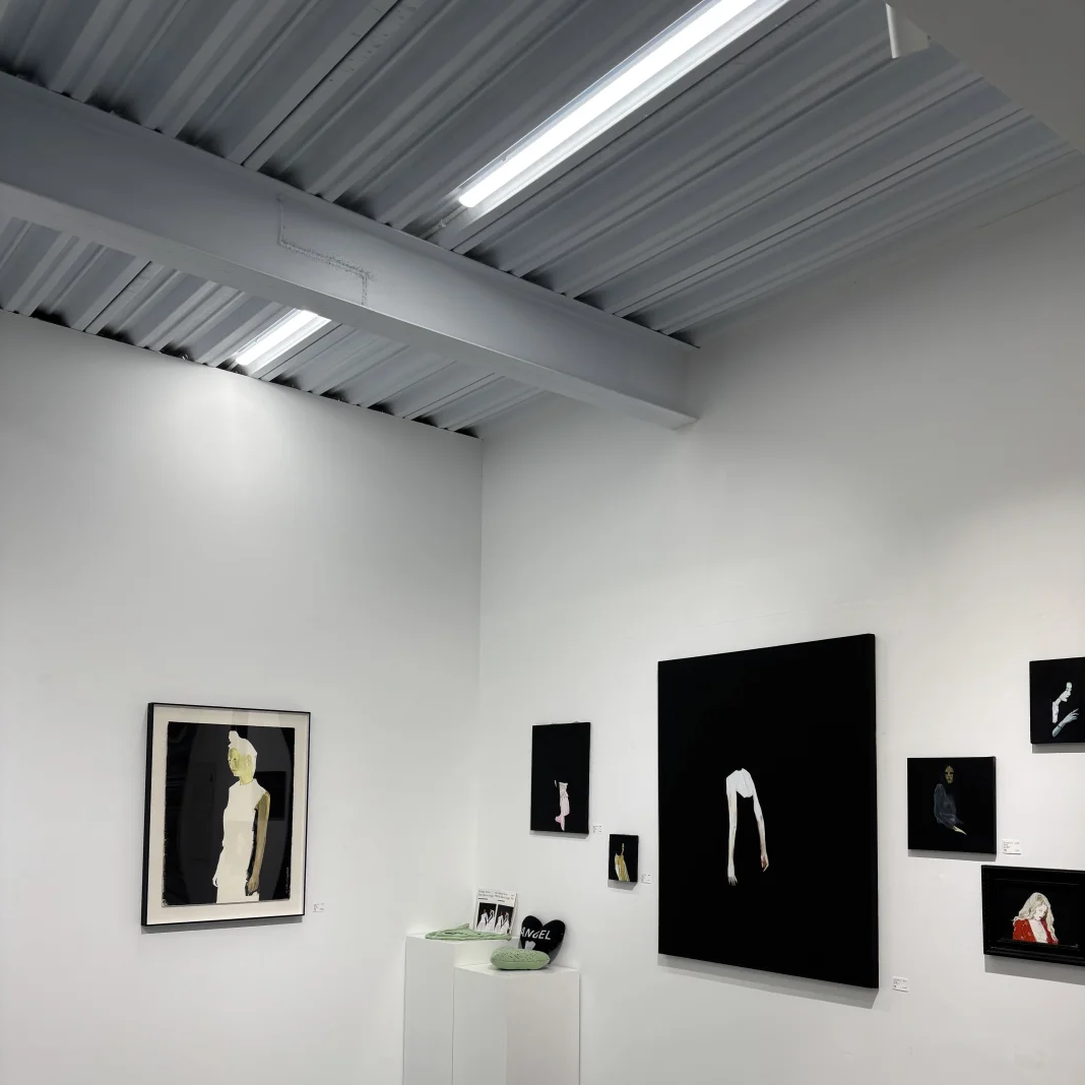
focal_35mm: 31
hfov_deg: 52.5
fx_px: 1099
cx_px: 545
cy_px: 723
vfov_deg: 51.6
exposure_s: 1/277
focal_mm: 5.96
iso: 50
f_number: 1.6
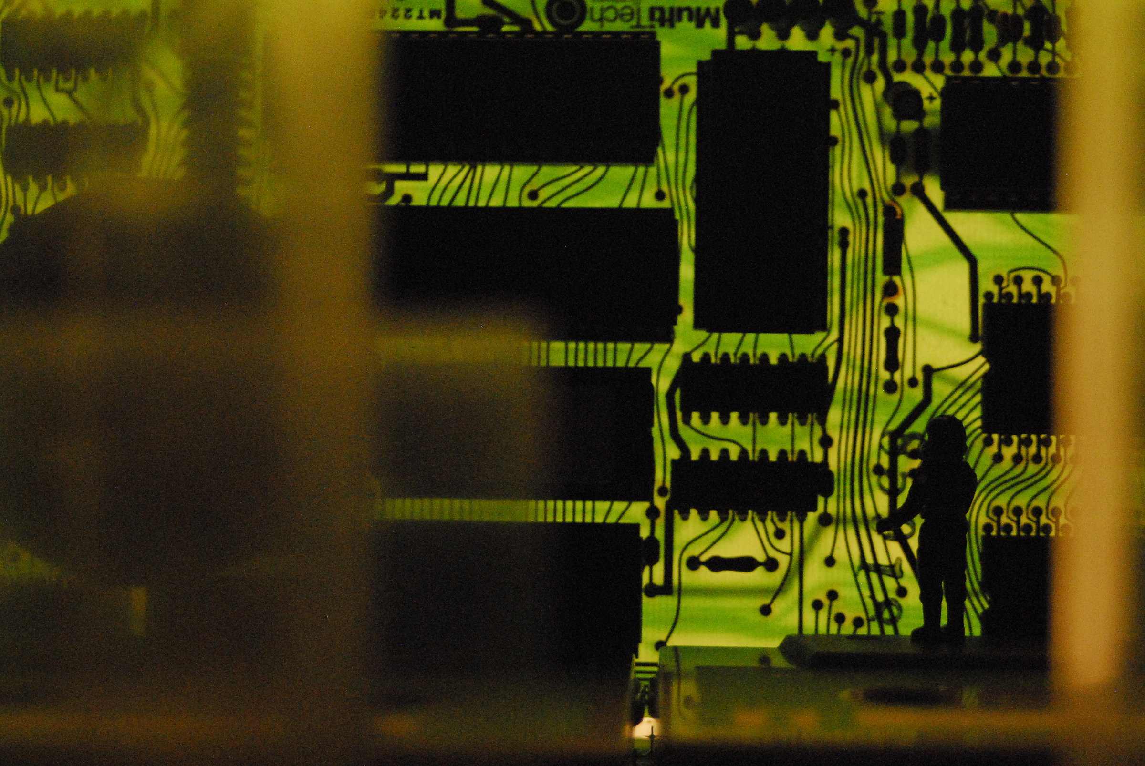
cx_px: 572
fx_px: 2866
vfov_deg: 15.2
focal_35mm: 90
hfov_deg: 22.6
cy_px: 383
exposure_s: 1/4000
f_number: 4.2
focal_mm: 60
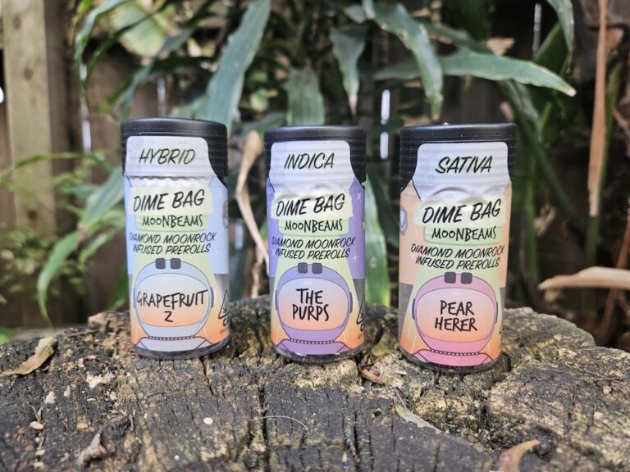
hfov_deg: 73.9
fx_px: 419
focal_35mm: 23
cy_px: 236
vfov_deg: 58.9
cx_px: 315
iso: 320
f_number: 1.8
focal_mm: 5.4
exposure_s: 1/170
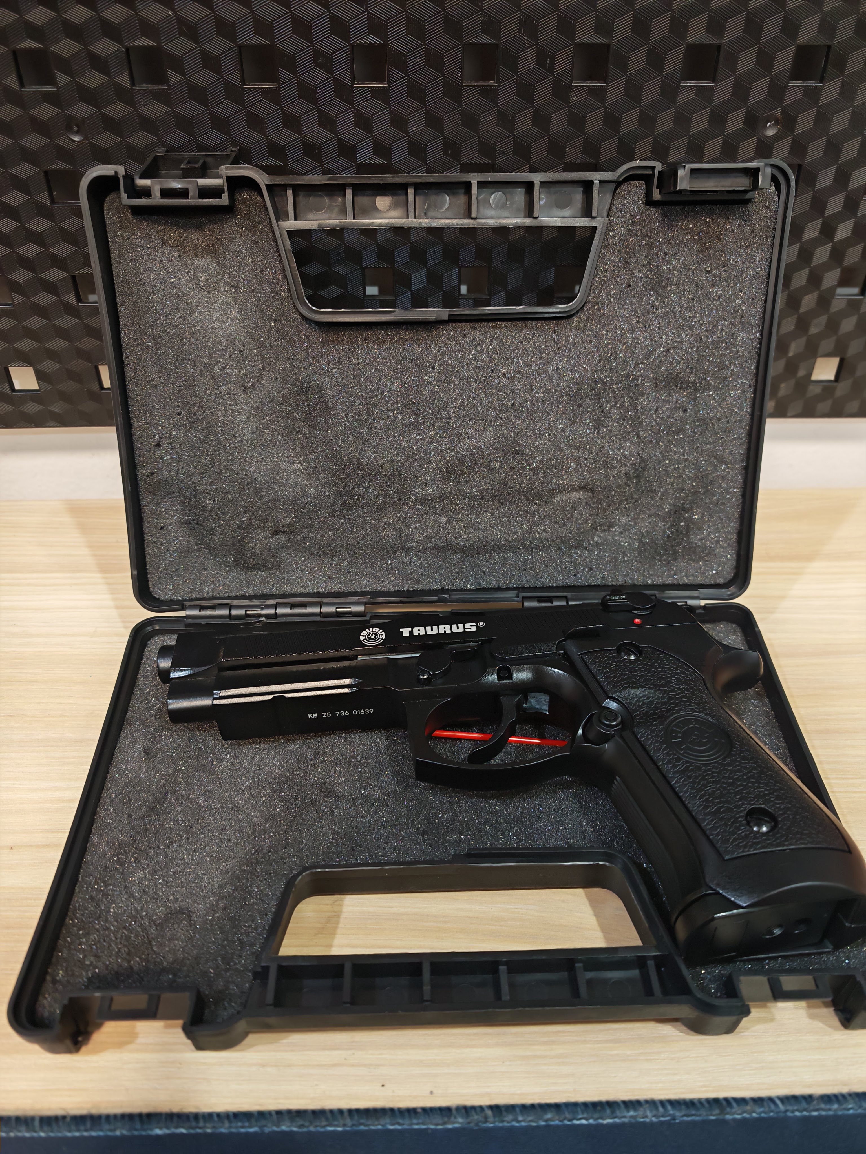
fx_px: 801
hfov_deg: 56.8
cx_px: 433
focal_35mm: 24
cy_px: 577
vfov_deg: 71.6
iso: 400
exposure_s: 1/50
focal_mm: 6.83
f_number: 2
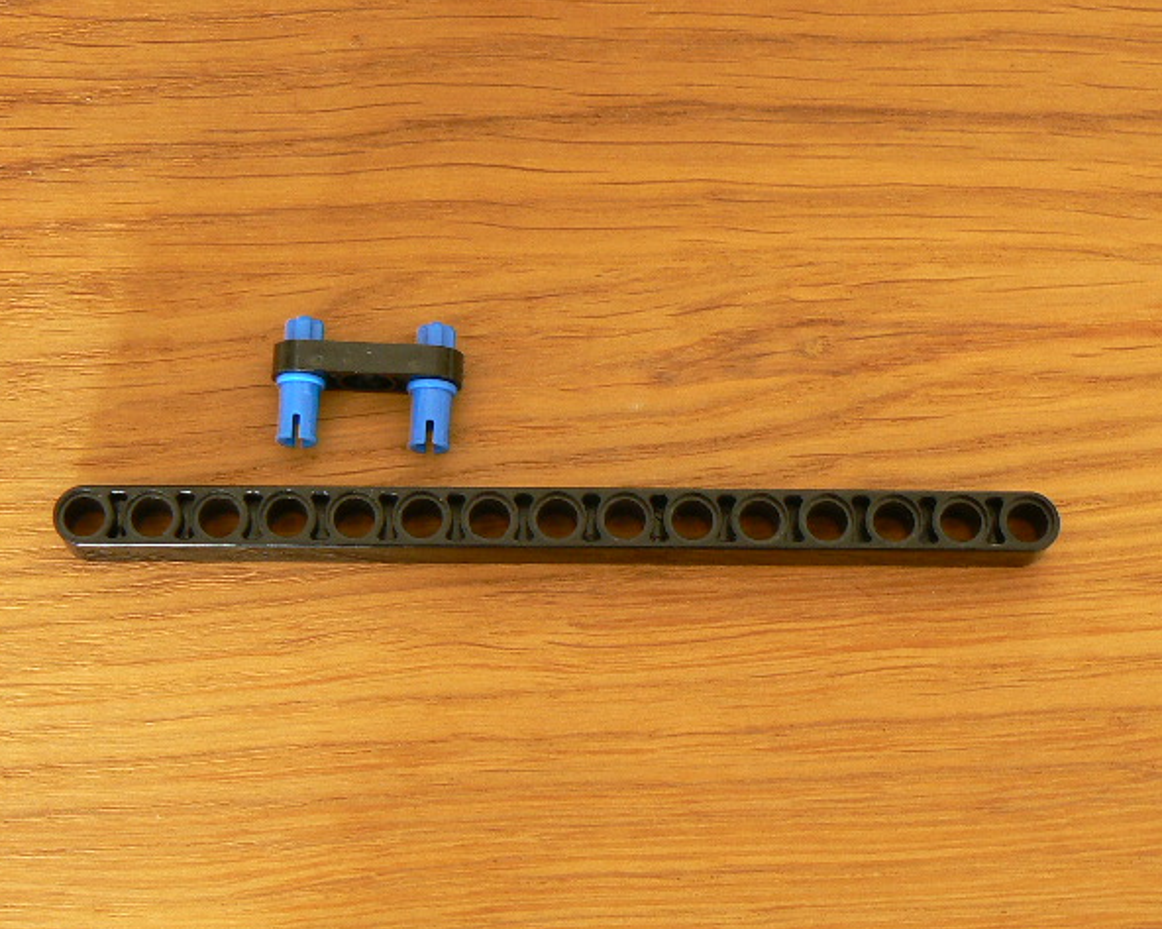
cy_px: 469
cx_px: 536
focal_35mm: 76
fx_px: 2612
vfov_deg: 20.2
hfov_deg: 25.1
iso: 100
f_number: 3.2
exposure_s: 1.3
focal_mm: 8.8
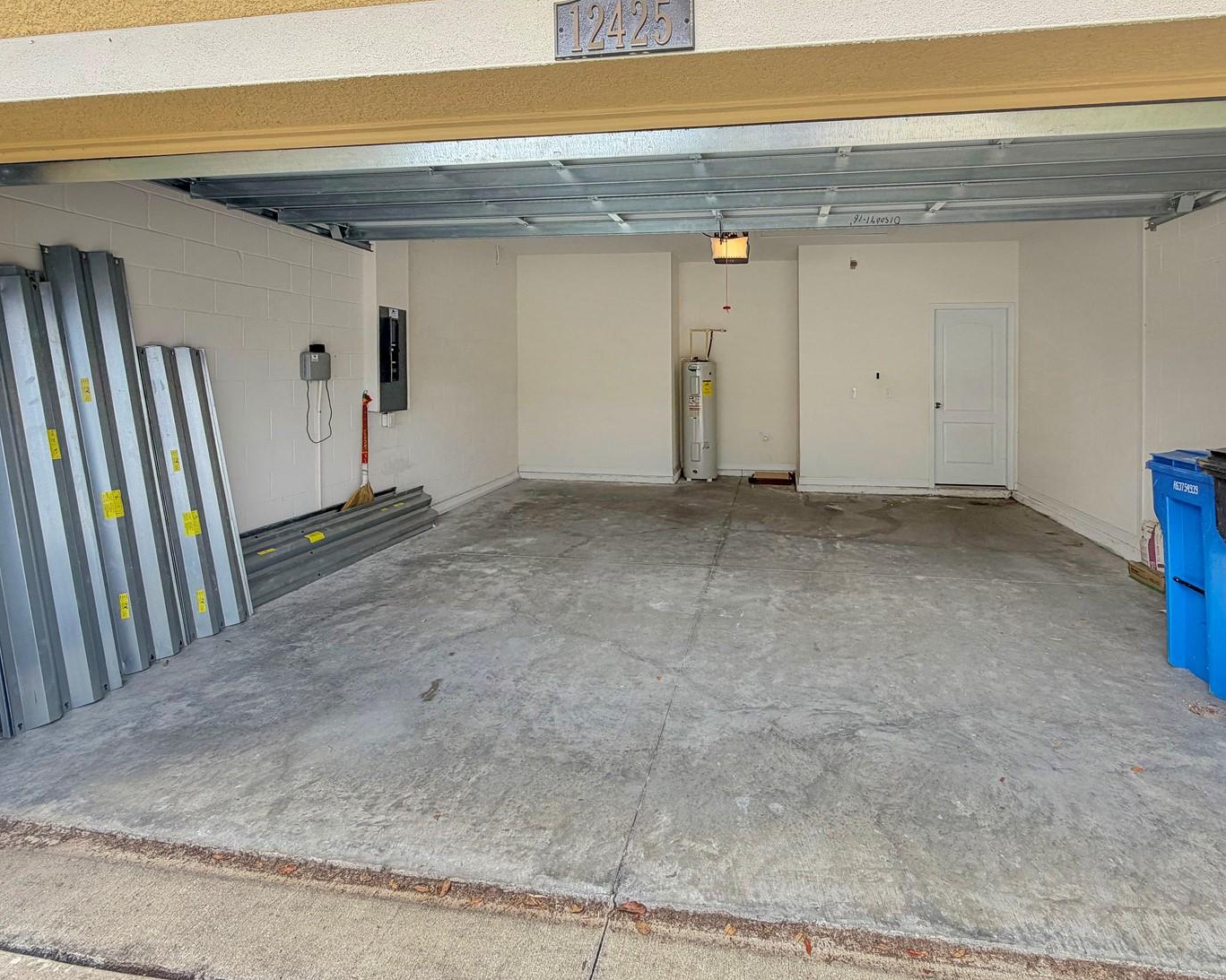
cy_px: 475
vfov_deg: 80.3
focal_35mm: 16
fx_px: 580
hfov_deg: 92.7
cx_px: 687
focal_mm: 2.22
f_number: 2.2
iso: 50
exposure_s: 1/502
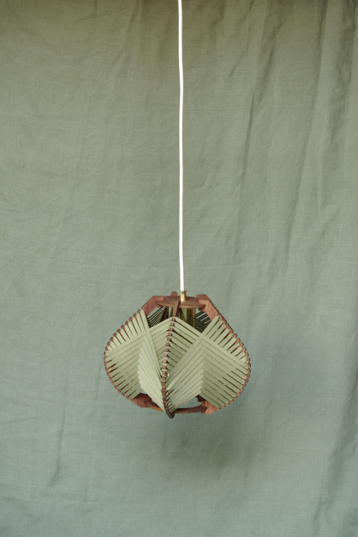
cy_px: 268
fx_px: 738
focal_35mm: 50
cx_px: 179
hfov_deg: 27.3
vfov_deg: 40.0
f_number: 5.6
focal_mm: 33
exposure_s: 1/100
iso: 500
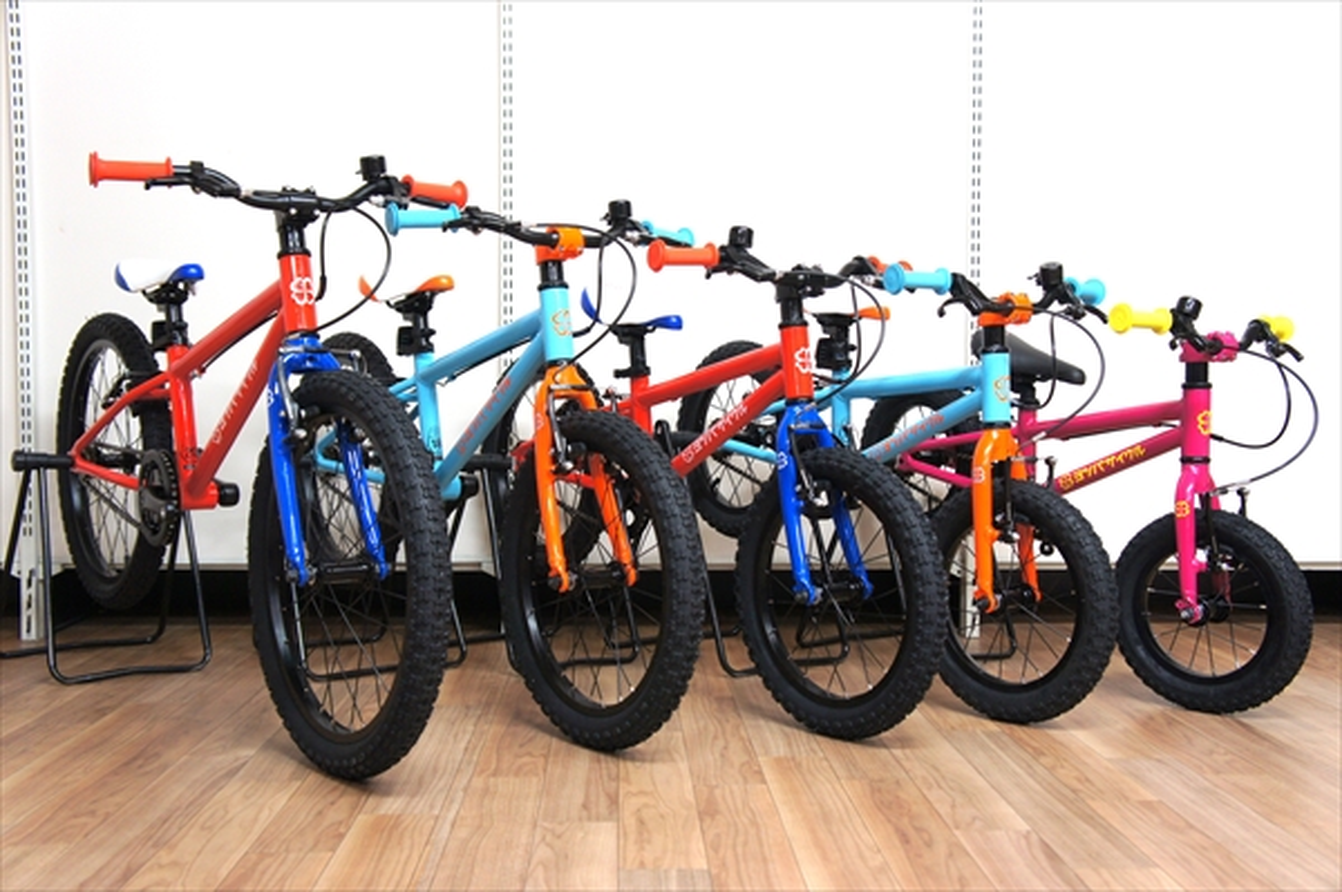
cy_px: 446
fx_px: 1453
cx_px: 671
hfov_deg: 49.6
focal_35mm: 39
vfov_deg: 34.2
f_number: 4
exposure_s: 1/40
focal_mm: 26
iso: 500
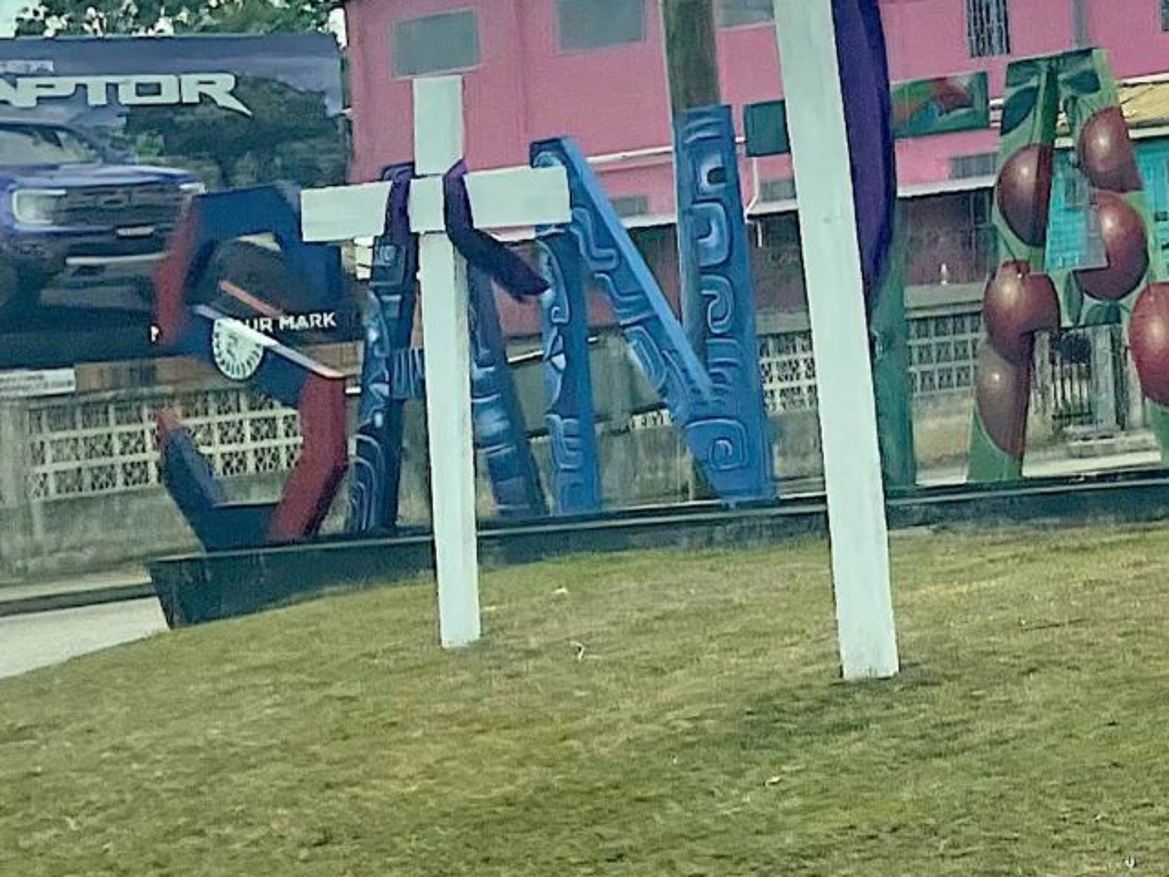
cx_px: 1938
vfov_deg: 14.1
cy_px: 137
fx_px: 3512
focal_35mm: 104
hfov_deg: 16.5
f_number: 1.6
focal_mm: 4.2
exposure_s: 1/1208
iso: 32
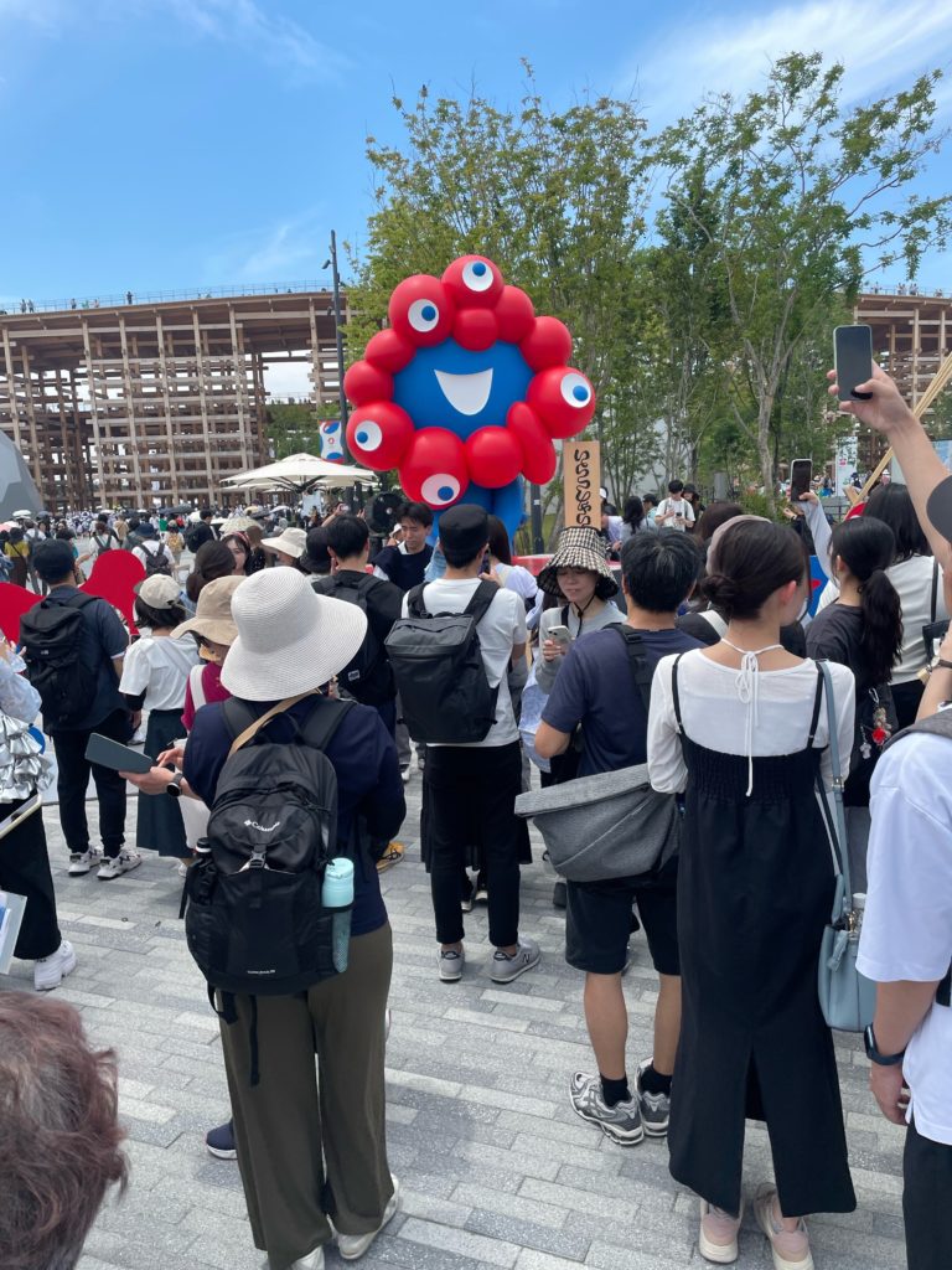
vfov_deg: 67.3
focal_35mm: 26
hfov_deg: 53.1
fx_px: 953
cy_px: 635
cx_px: 476
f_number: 1.6
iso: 32
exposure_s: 1/1887
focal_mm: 4.2
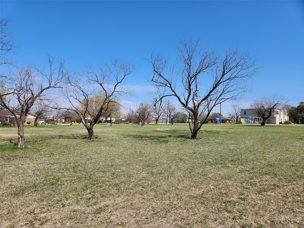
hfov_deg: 73.9
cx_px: 152
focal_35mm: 23
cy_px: 114
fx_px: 202
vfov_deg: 58.9
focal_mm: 5.4
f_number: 1.8
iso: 20
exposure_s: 1/1723
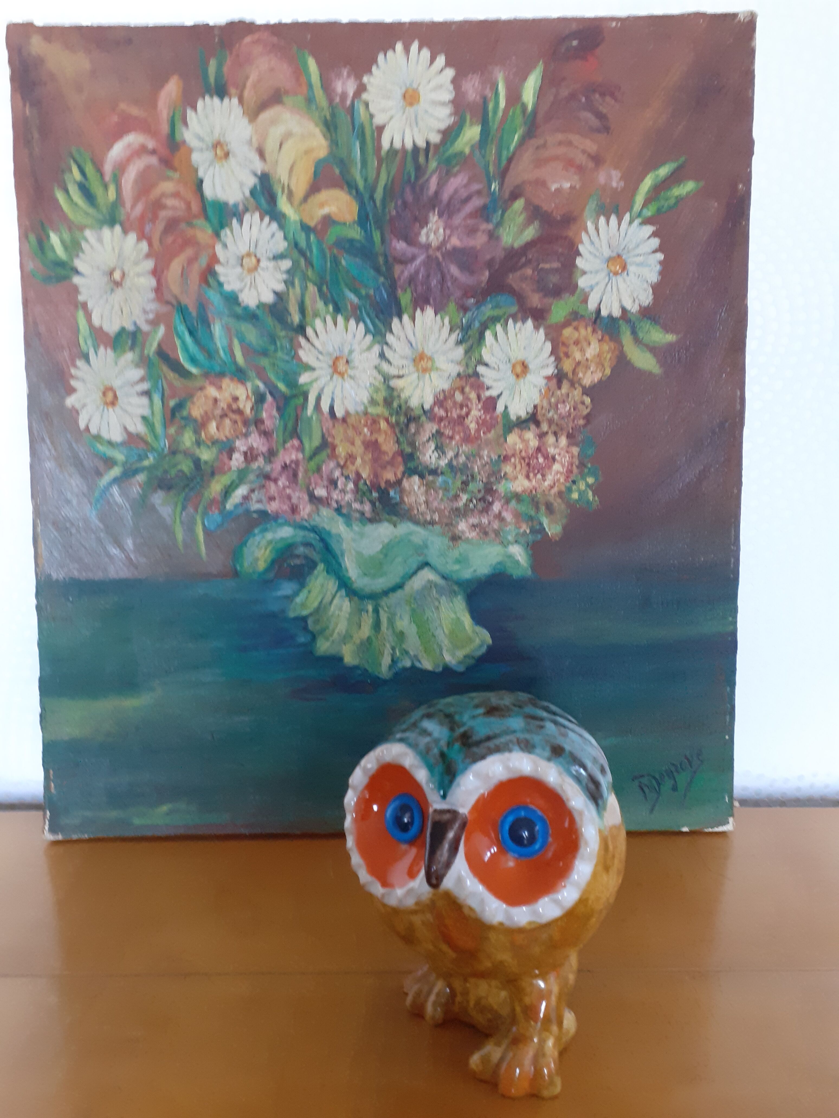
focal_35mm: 27
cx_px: 420
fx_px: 873
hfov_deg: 51.4
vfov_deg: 65.3
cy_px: 559
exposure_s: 1/25
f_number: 1.9
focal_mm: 3.6
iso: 250
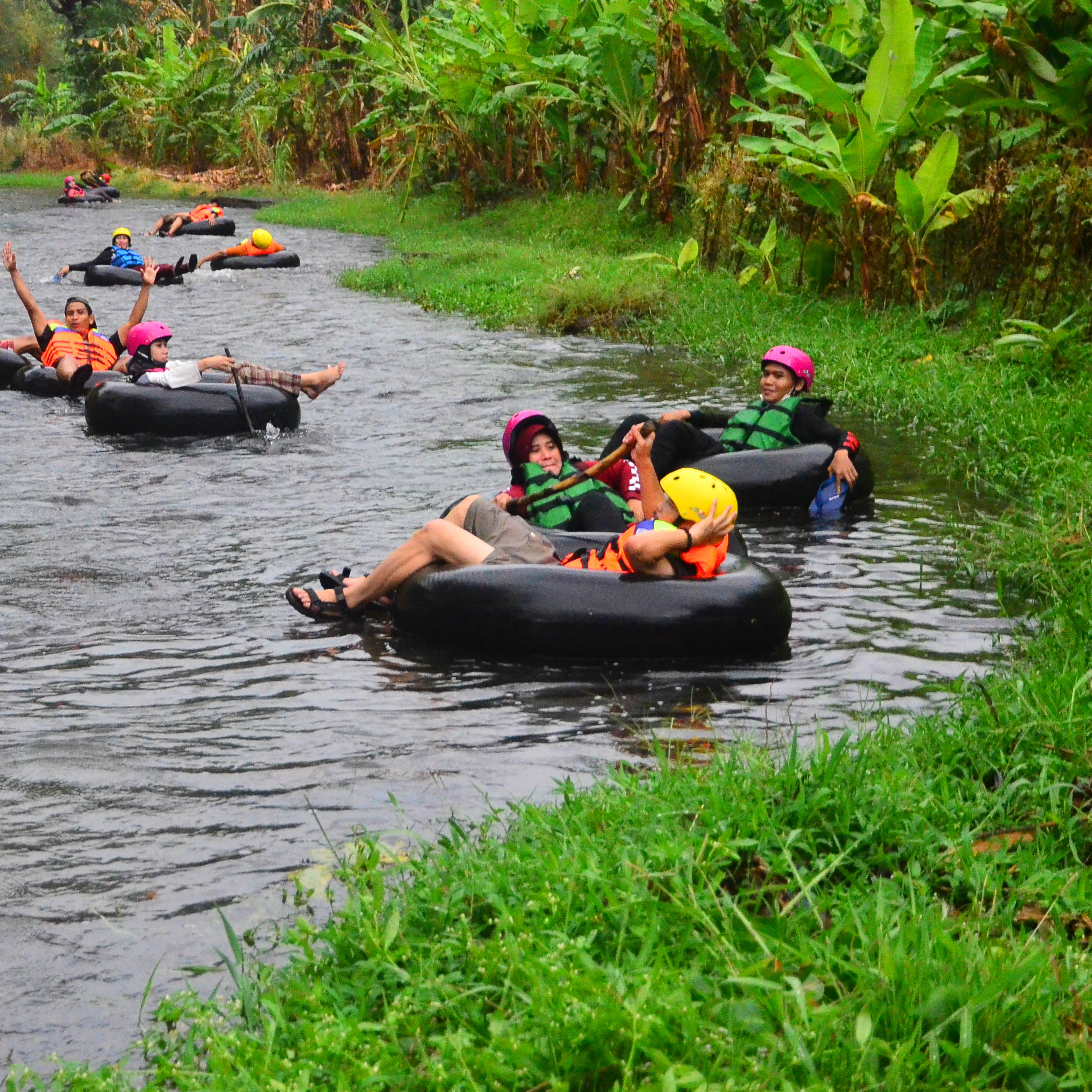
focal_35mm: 74
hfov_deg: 22.7
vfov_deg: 23.3
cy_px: 468
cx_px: 64
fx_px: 2641
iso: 2200
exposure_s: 1/125
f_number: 4.2
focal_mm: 30
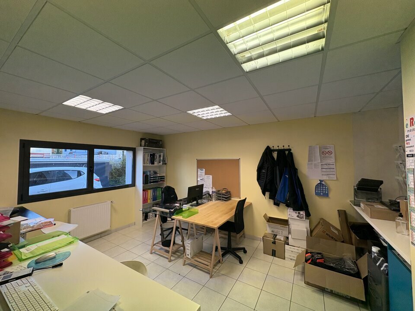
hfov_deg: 102.1
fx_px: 168
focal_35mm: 14
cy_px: 156
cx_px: 208
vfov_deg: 85.7
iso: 200
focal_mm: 2.22
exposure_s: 1/100
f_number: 2.2
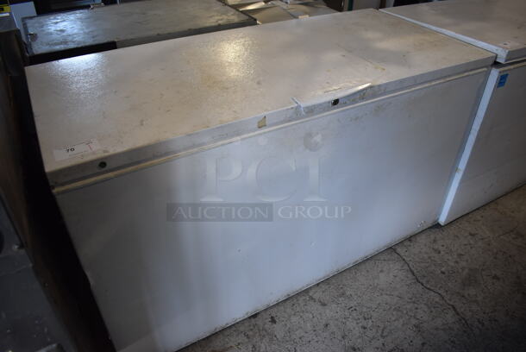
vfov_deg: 48.0
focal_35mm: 27
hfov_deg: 67.3
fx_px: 395
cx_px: 263
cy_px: 176
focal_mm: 18
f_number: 3.5
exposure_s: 1/200
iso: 800
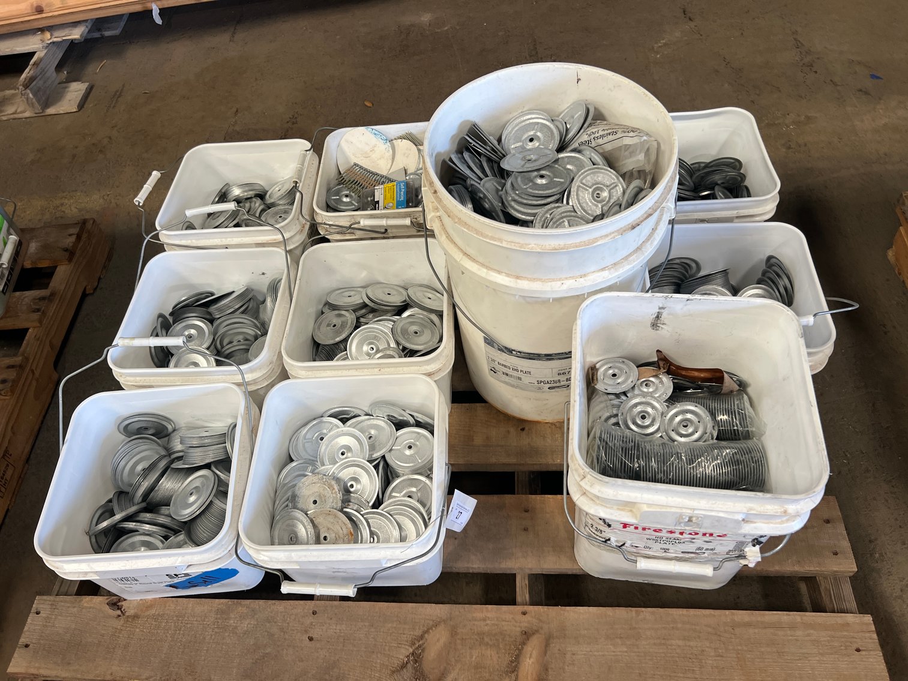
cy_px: 340
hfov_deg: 67.3
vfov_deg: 53.1
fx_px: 682
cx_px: 454
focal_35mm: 26
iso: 125
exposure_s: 1/120
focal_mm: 5.7
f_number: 1.5
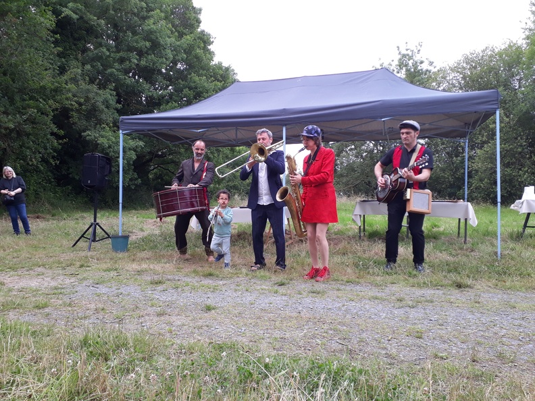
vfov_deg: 51.4
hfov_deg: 65.3
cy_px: 200
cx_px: 268
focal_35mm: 27
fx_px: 417
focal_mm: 3.6
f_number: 1.9
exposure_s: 1/157
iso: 40
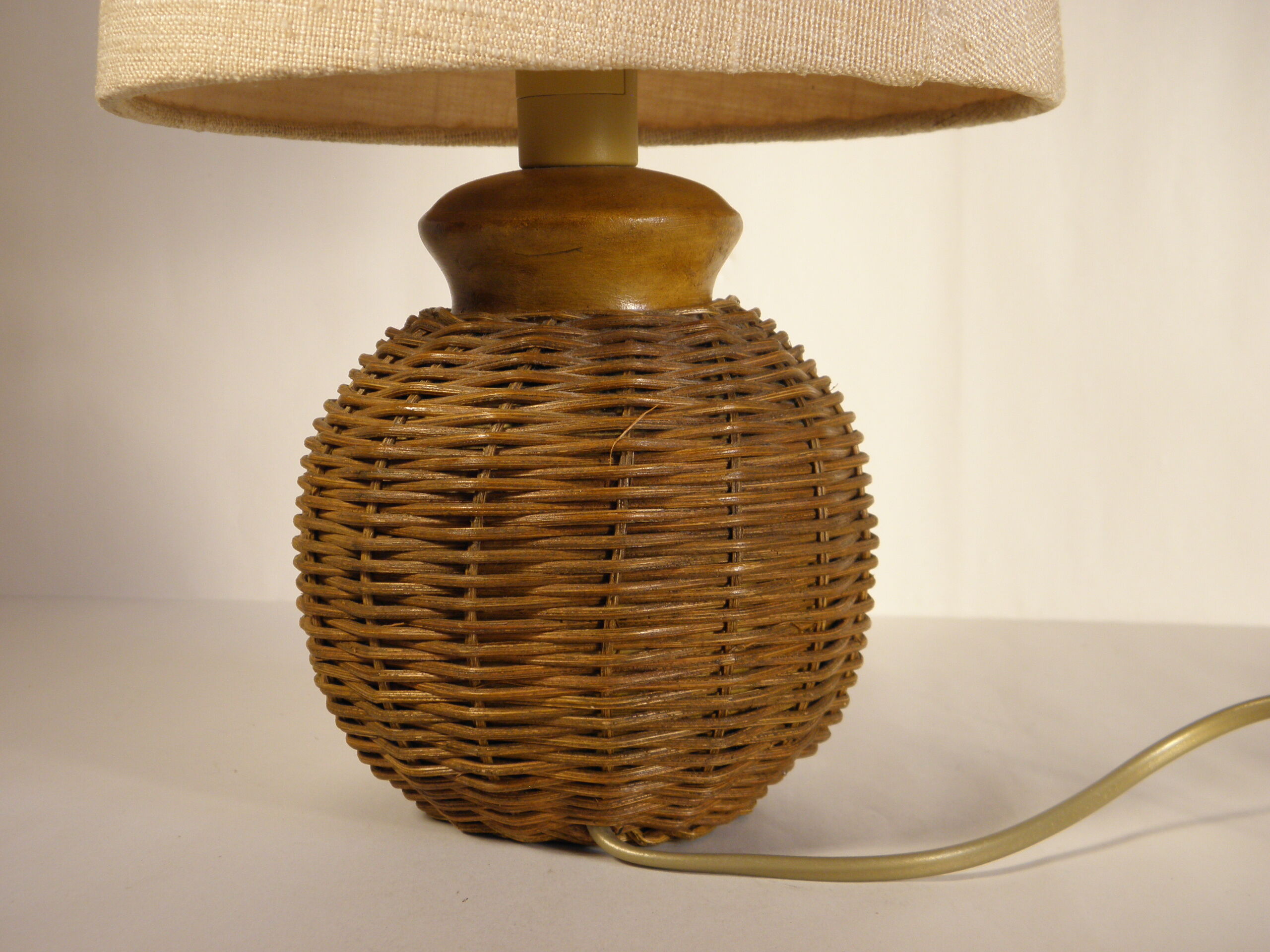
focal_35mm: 47
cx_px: 635
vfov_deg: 30.9
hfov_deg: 40.4
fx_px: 1724
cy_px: 476
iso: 100
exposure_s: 1/40
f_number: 3.9
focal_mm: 8.6
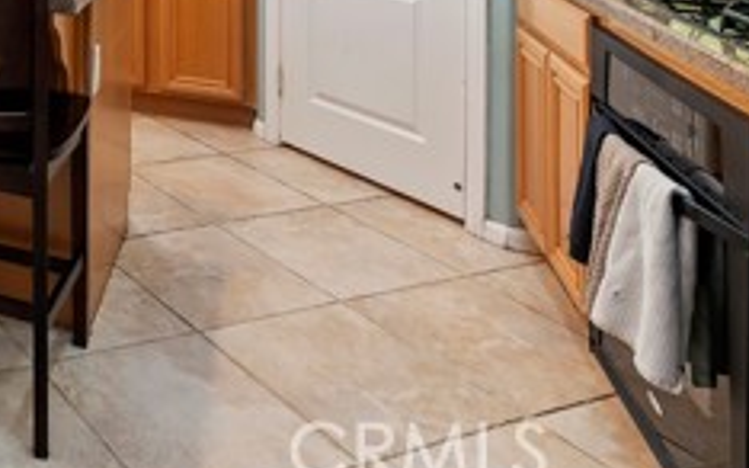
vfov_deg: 26.2
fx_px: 796
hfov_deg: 36.7
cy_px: -186
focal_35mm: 39
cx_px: -179
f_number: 10
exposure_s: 1/5
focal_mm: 14
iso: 500
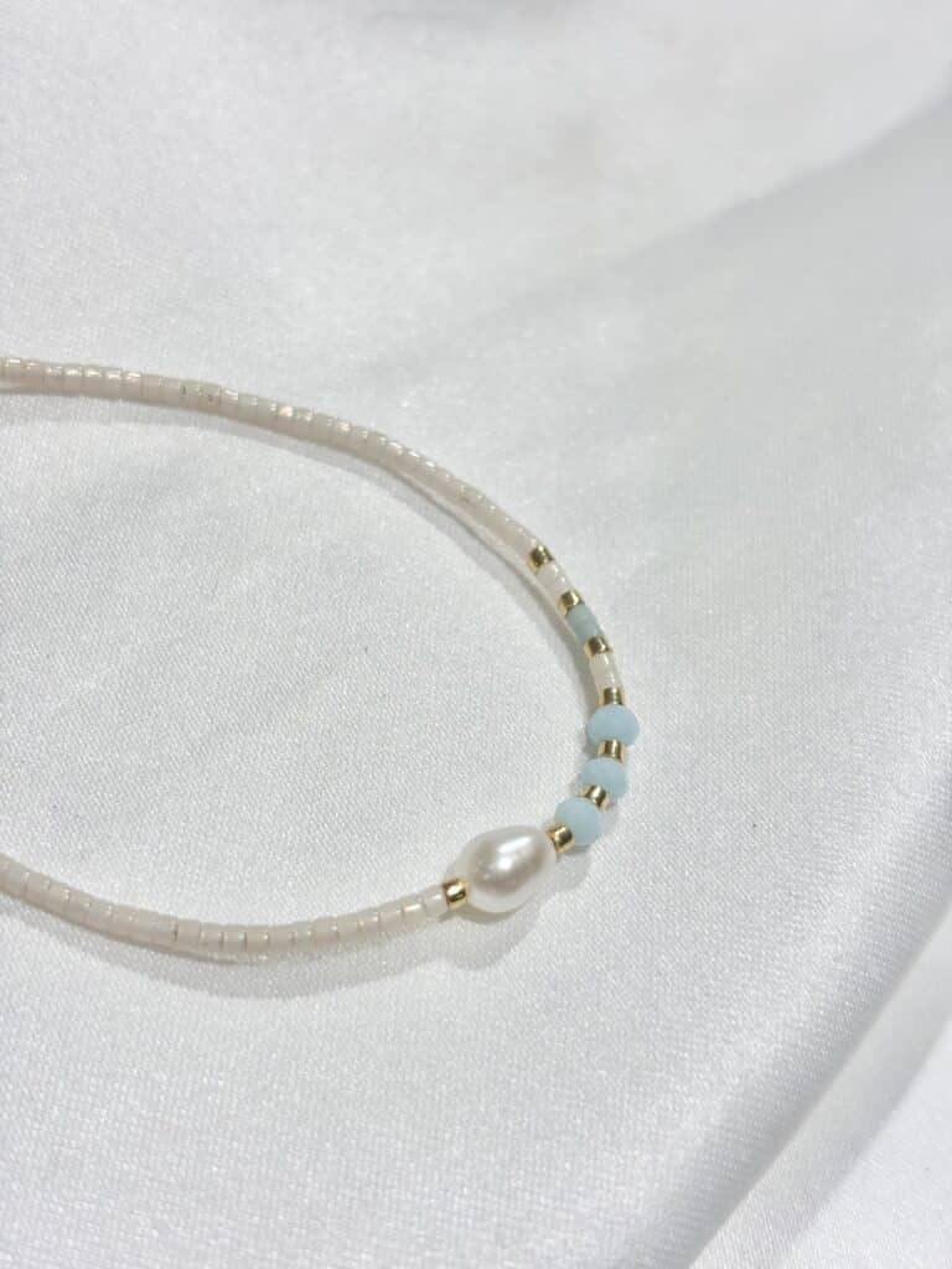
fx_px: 1907
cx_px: 476
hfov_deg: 28.0
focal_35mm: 52
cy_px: 634
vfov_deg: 36.8
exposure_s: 1/374
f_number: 1.6
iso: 32
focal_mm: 5.96
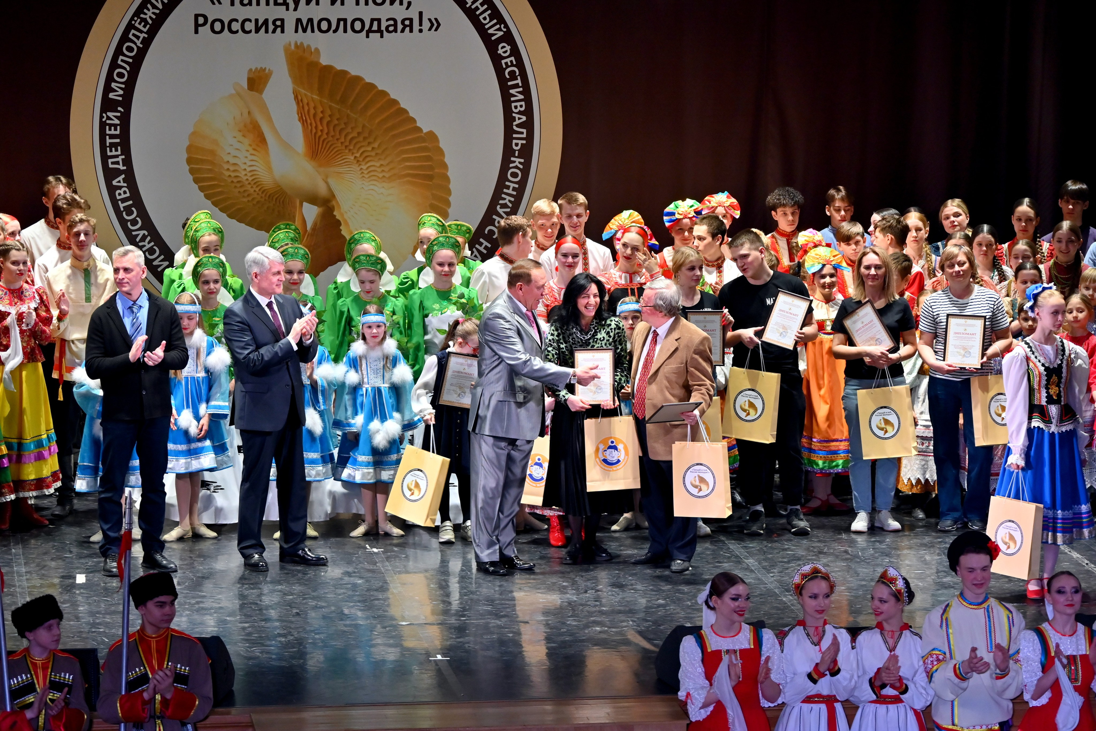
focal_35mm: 132
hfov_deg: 15.5
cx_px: 548
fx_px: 4019
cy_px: 366
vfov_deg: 10.4
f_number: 5.6
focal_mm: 88
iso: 800
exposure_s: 1/125
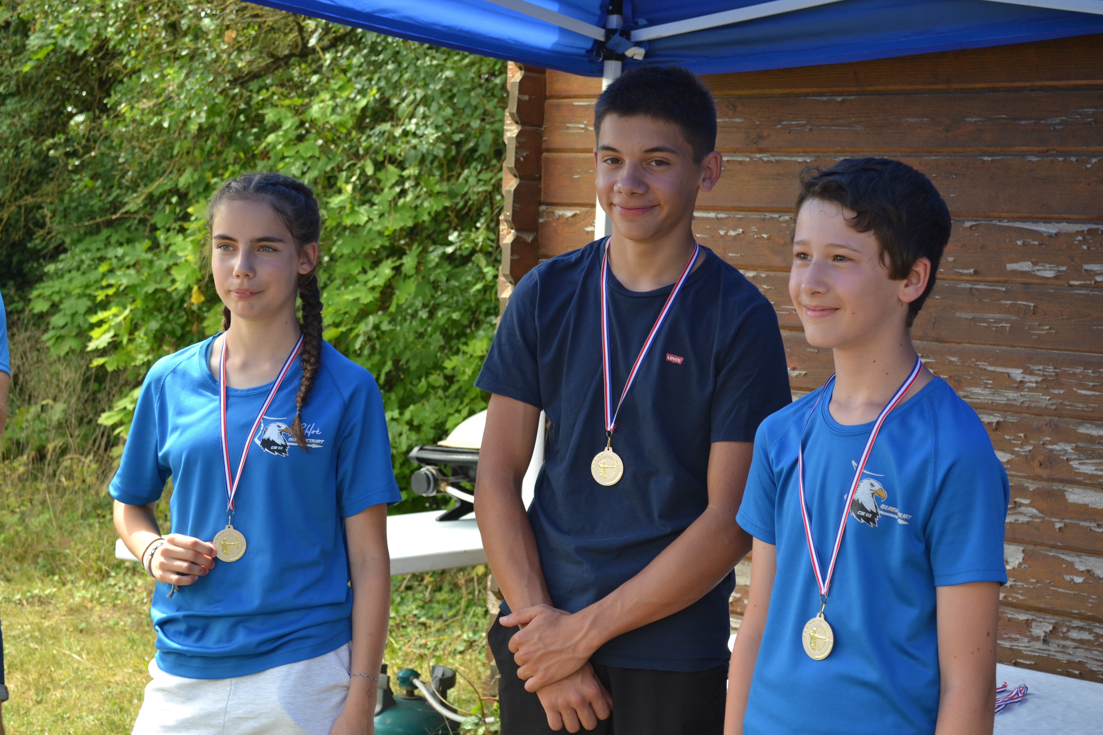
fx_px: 1746
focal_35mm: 57
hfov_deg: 35.1
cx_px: 552
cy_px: 368
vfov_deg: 23.8
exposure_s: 1/125
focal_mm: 38
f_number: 5.6
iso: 160
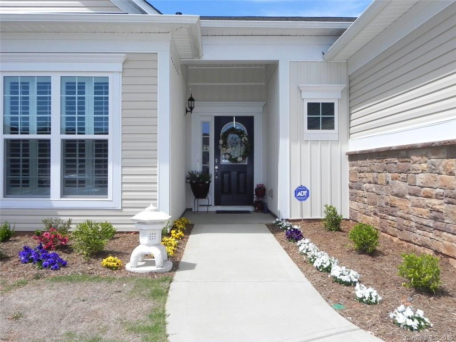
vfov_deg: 48.2
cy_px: 171
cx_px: 228
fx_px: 382
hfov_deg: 61.7
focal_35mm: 29
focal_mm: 5.2
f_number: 7.1
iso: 224
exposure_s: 1/428
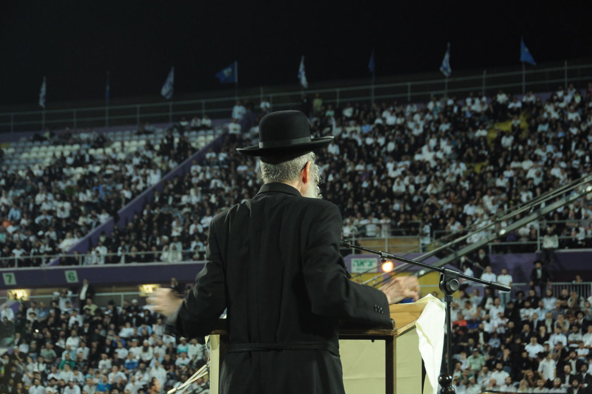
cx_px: 295
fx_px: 1545
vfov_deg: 14.5
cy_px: 196
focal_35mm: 94
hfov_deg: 21.7
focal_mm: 62
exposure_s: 1/40
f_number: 5
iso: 640
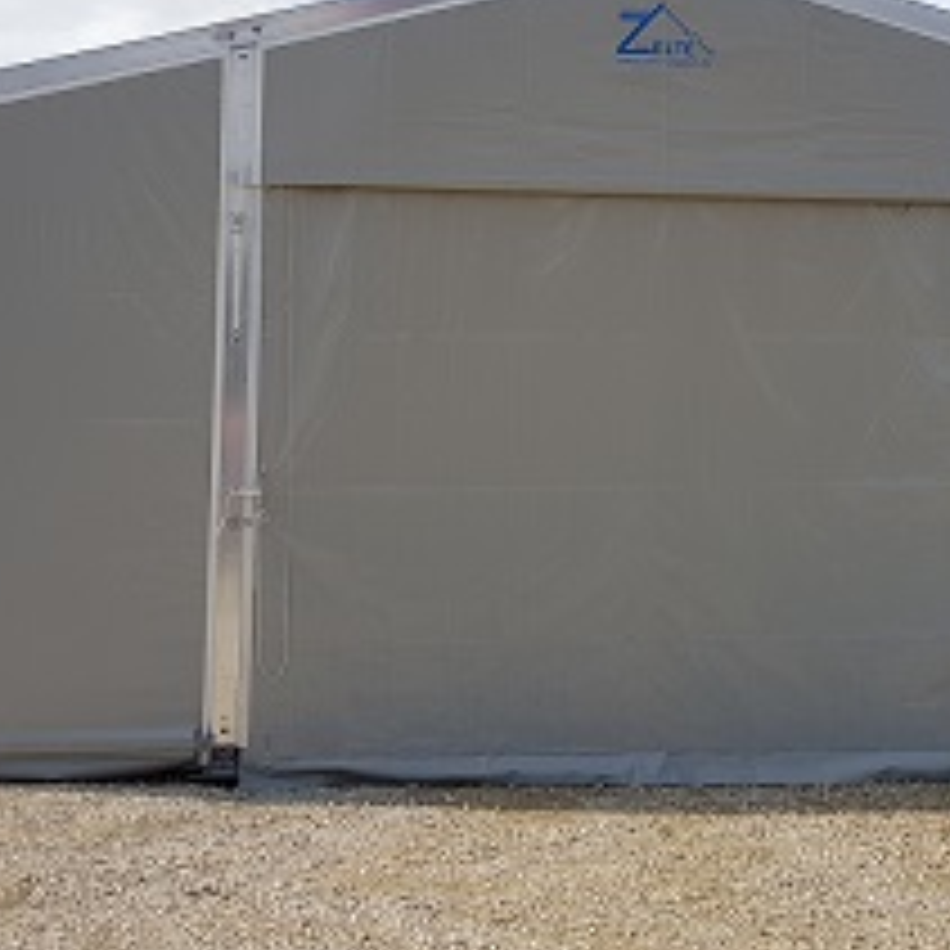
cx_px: 621
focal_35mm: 44
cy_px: 308
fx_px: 1366
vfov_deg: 37.9
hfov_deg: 38.0
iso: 40
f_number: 1.7
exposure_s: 1/2184
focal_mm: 4.2
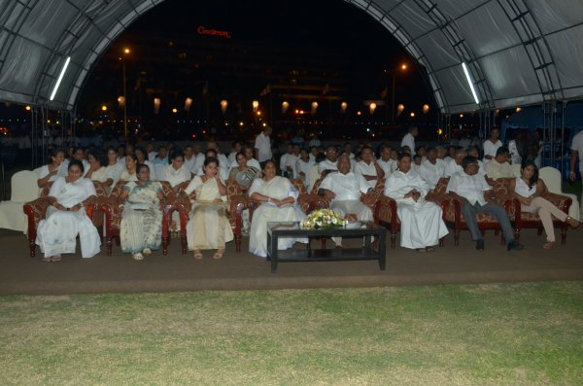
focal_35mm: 33
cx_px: 292
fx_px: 533
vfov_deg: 39.8
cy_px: 193
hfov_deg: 57.3
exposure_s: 1/80
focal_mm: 22
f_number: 5
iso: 320
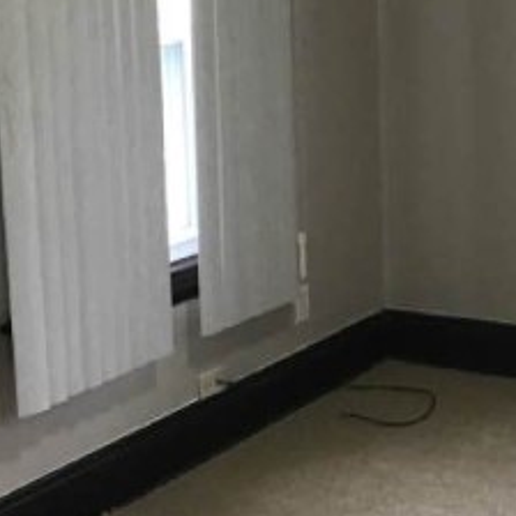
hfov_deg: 18.2
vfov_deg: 18.4
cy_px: 147
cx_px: 461
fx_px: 1585
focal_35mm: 94
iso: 100
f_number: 2.4
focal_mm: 3.3
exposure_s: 1/30
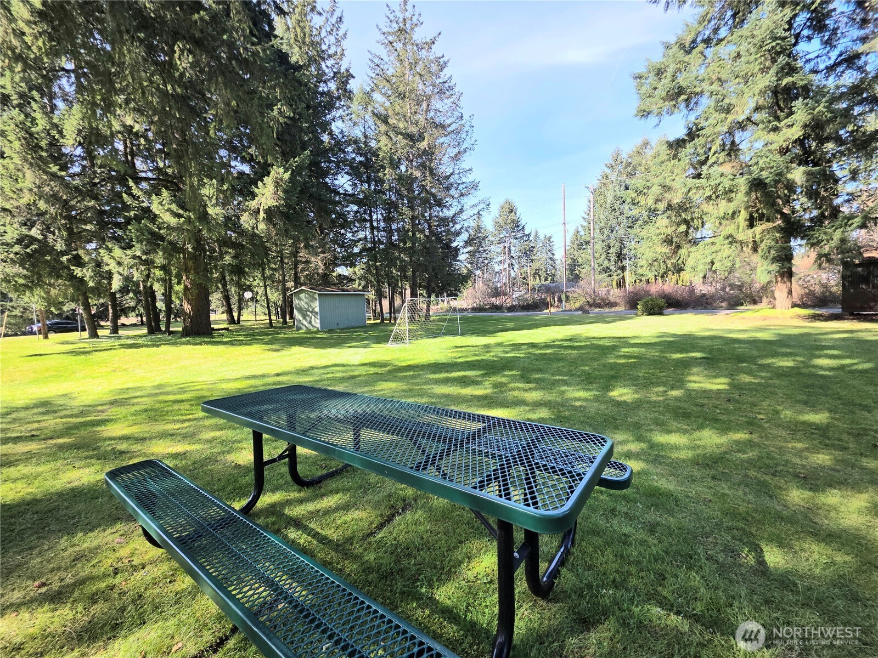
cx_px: 439
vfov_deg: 89.9
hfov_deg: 106.2
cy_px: 329
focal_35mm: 13
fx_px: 330
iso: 40
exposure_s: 1/588
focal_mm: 2.2
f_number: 1.9
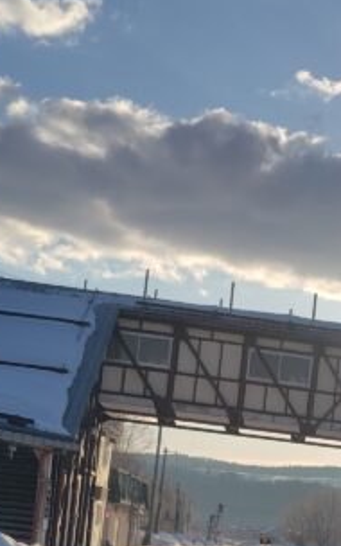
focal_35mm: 82
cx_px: 375
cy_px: 532
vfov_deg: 24.2
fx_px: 1219
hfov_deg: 15.5
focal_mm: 5.6
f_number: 1.9
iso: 50
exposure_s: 1/6083
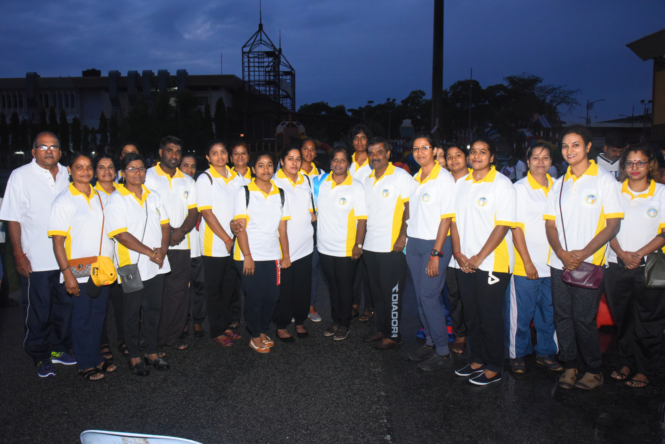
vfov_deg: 42.3
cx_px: 332
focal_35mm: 31
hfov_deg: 60.3
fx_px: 573
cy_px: 222
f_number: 11
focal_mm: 31
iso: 5000
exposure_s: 1/100
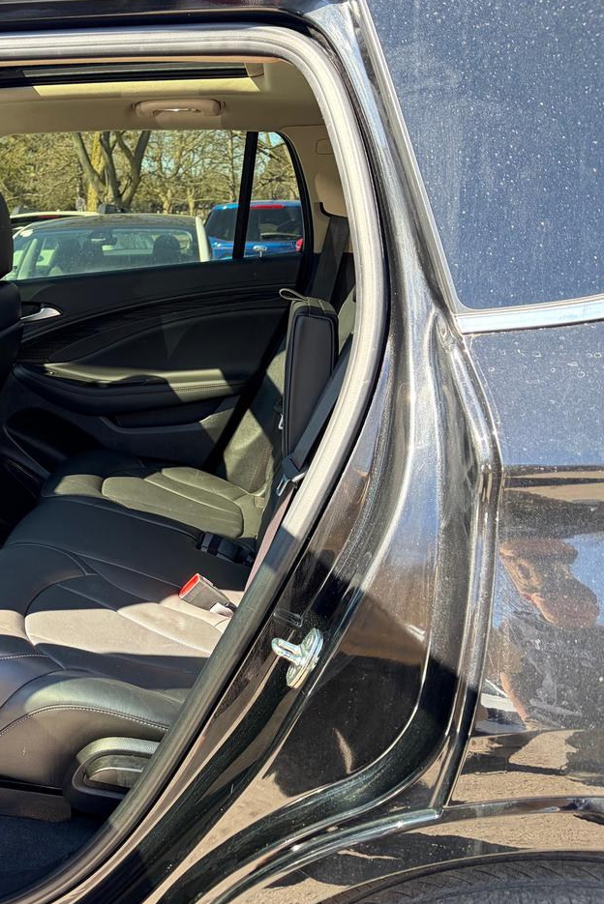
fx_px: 930
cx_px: -7
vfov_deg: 51.9
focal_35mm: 37
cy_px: 457
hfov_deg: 32.9
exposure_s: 1/213
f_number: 1.6
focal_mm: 5.96
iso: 80
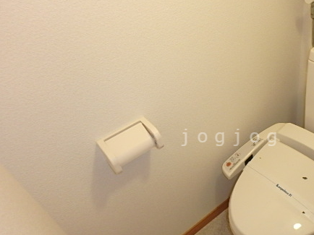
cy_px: 137
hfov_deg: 55.9
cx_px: 231
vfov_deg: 45.2
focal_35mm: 31
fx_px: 281
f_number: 3.5
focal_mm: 3.7
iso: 400
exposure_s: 1/30
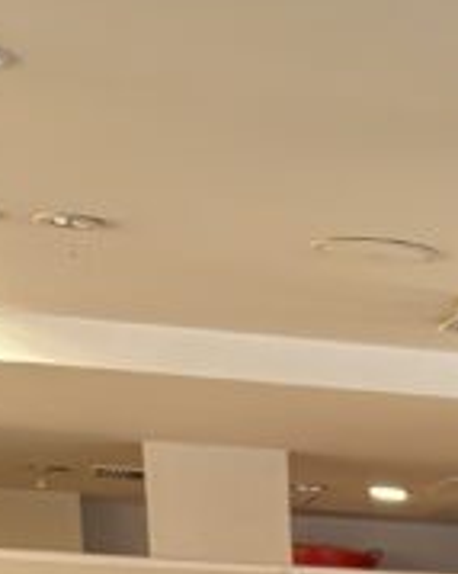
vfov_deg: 10.7
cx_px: 900
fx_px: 2459
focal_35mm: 145
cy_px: 1507
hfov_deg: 9.9
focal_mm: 5.96
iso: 125
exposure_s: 1/60
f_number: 1.6
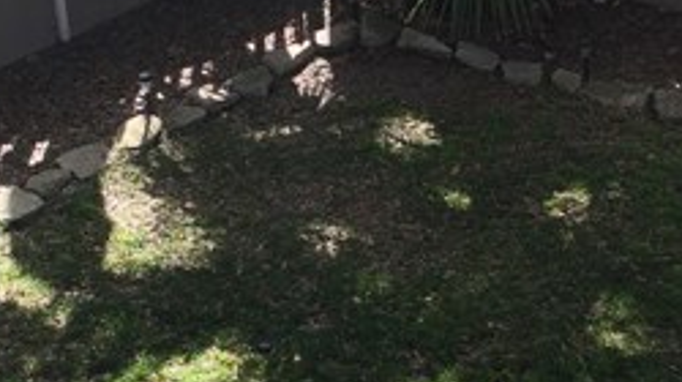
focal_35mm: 81
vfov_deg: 14.9
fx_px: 1463
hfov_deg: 26.2
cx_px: 357
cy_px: 186
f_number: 2.2
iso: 32
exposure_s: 1/229
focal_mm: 4.15
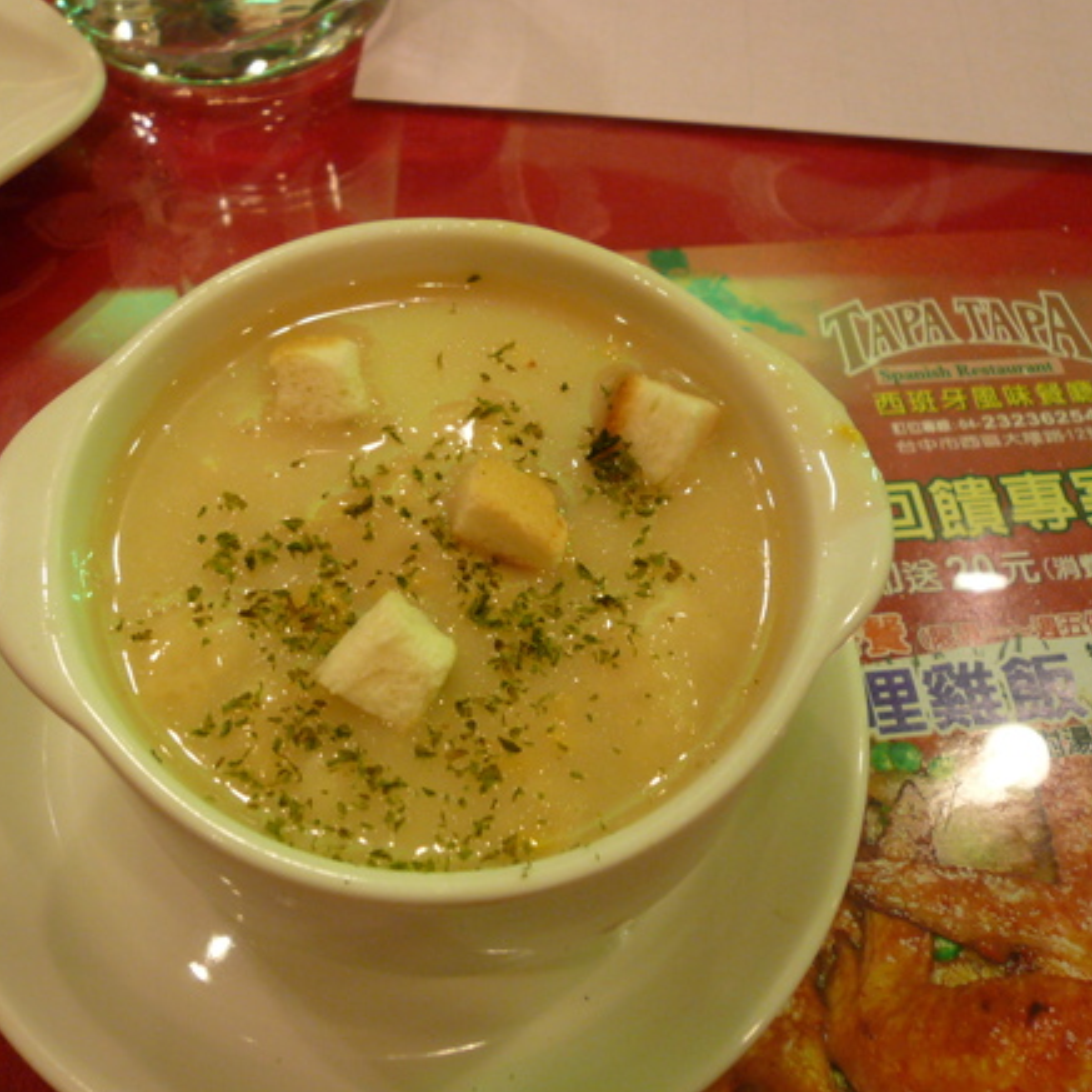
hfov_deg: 48.3
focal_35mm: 34
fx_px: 1213
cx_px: 457
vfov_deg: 48.4
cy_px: 540
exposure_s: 1/15
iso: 125
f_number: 2.8
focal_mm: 4.6
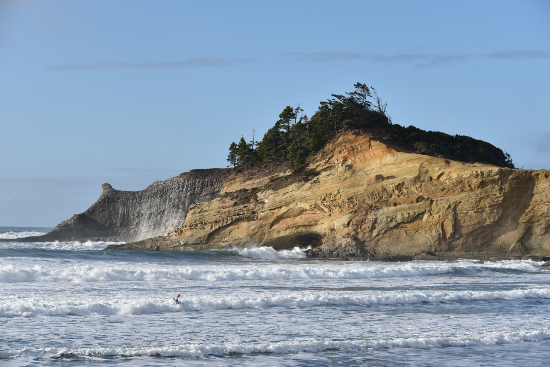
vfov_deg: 13.0
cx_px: 275
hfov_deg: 19.5
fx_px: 1604
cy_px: 184
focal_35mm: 105
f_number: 9
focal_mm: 105
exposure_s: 1/320
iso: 100
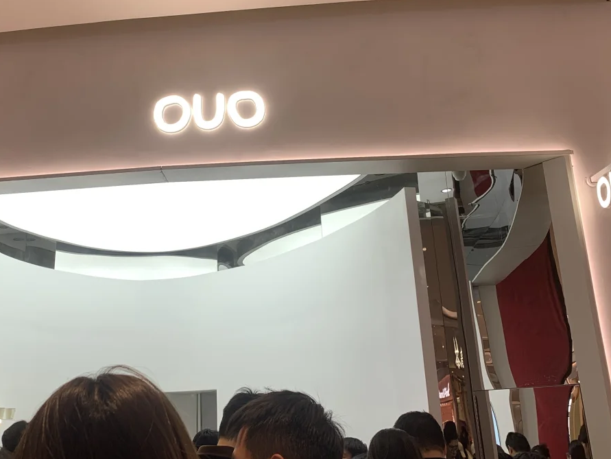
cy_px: 172
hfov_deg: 44.4
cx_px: 223
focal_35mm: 42
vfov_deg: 34.2
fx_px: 742
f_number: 1.8
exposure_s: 1/108
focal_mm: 4.25
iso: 25
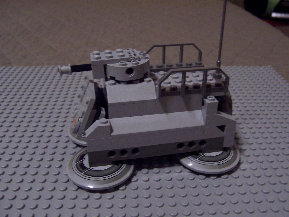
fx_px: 301
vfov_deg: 39.7
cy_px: 108
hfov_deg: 51.4
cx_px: 144
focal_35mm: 36
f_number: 2.8
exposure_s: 1/8
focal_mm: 5.6
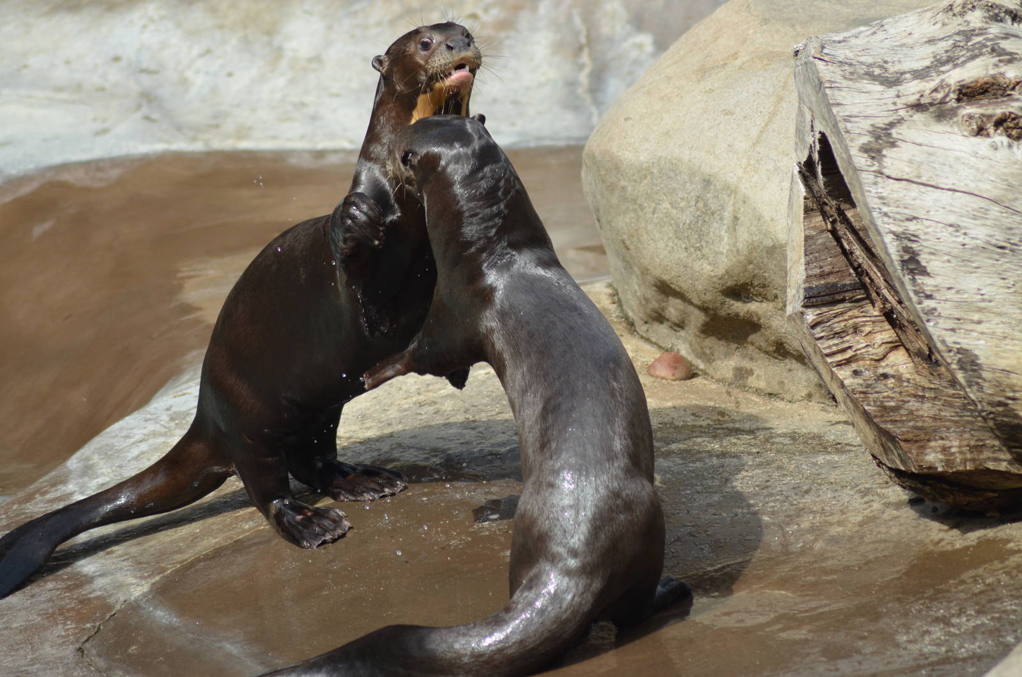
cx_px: 511
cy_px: 338
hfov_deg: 5.7
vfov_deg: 3.8
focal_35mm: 360
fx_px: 10200
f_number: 5.6
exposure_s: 1/1250
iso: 400
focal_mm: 240
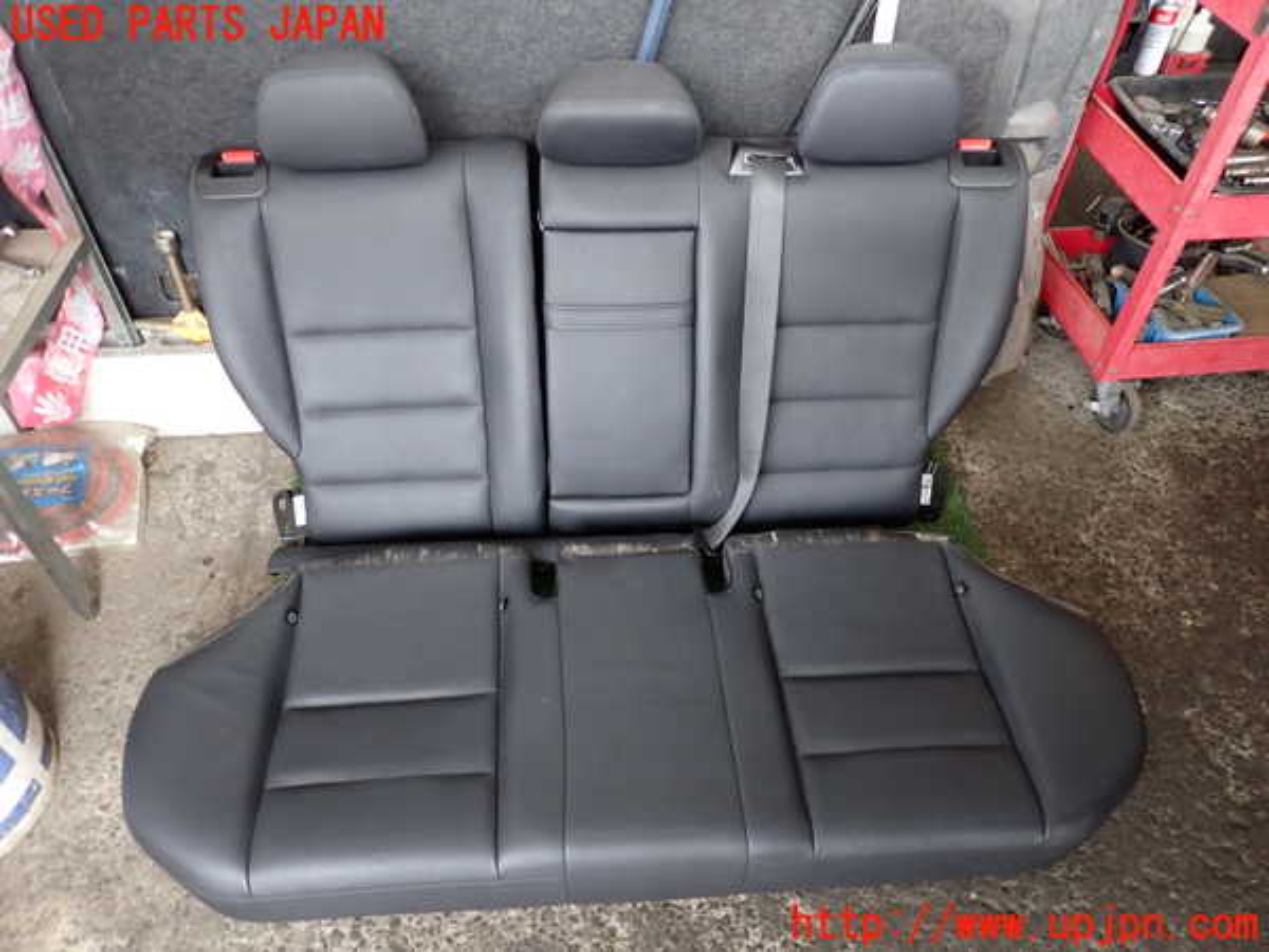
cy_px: 476
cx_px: 634
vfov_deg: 54.9
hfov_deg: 69.4
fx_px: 916
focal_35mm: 25
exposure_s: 1/40
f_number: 2
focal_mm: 4.5
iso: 200
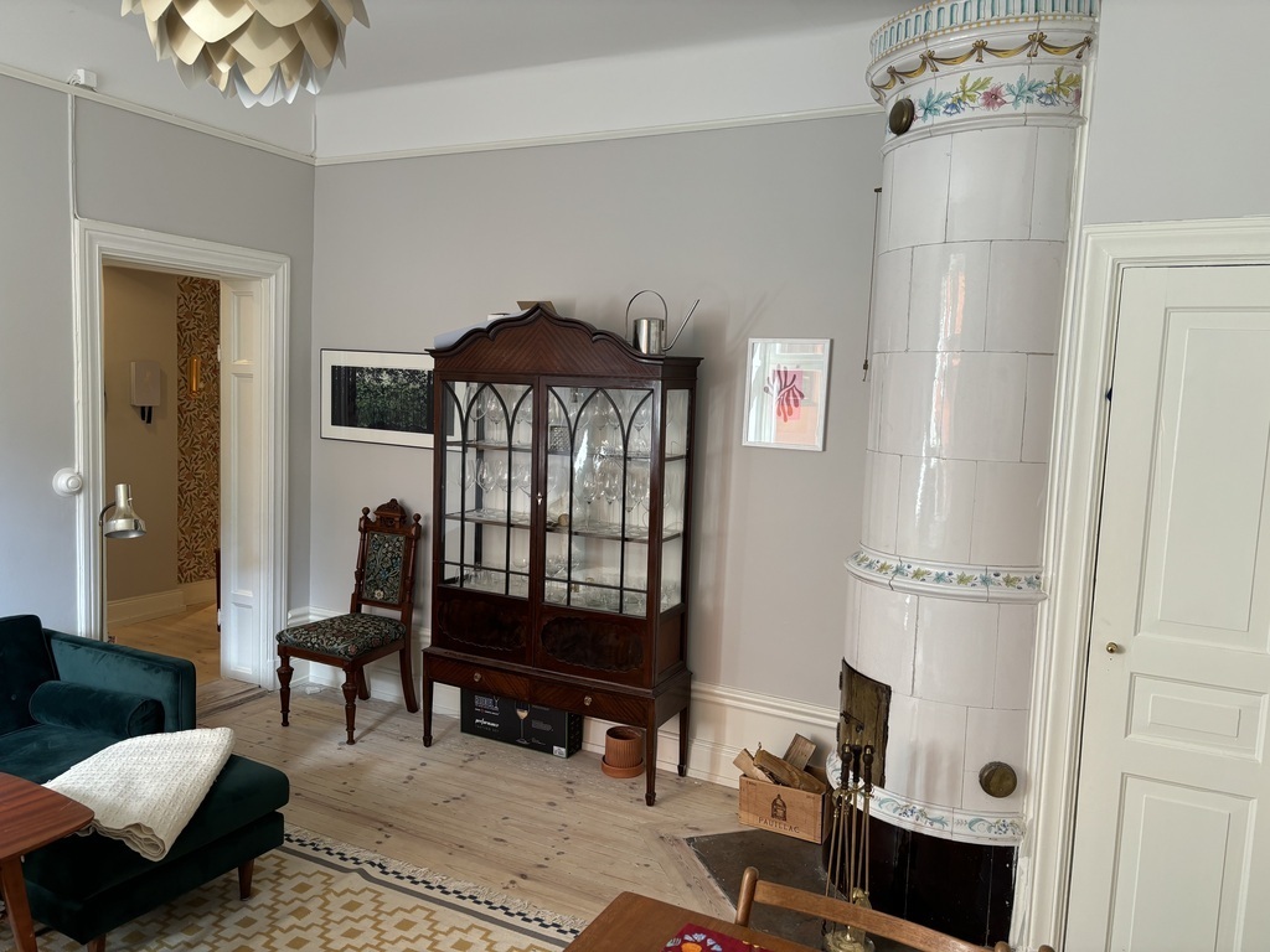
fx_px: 954
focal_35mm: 26
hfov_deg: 67.3
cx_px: 635
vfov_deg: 53.1
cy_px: 476
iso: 80
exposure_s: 1/50
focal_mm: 5.96
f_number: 1.6
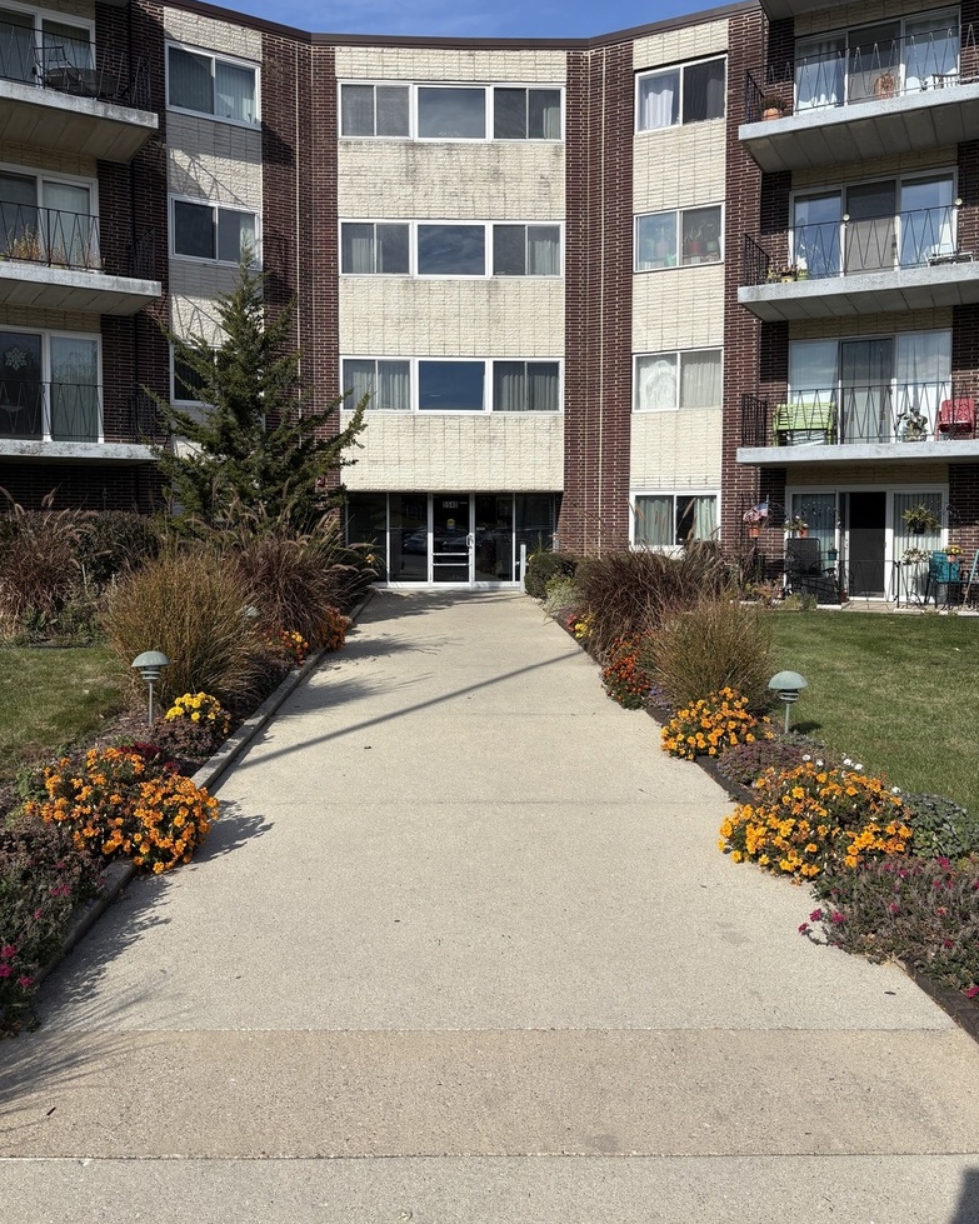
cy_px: 556
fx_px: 1014
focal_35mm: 28
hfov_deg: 51.5
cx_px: 475
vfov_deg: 62.1
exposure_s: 1/3448
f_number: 1.6
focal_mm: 5.96
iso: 50
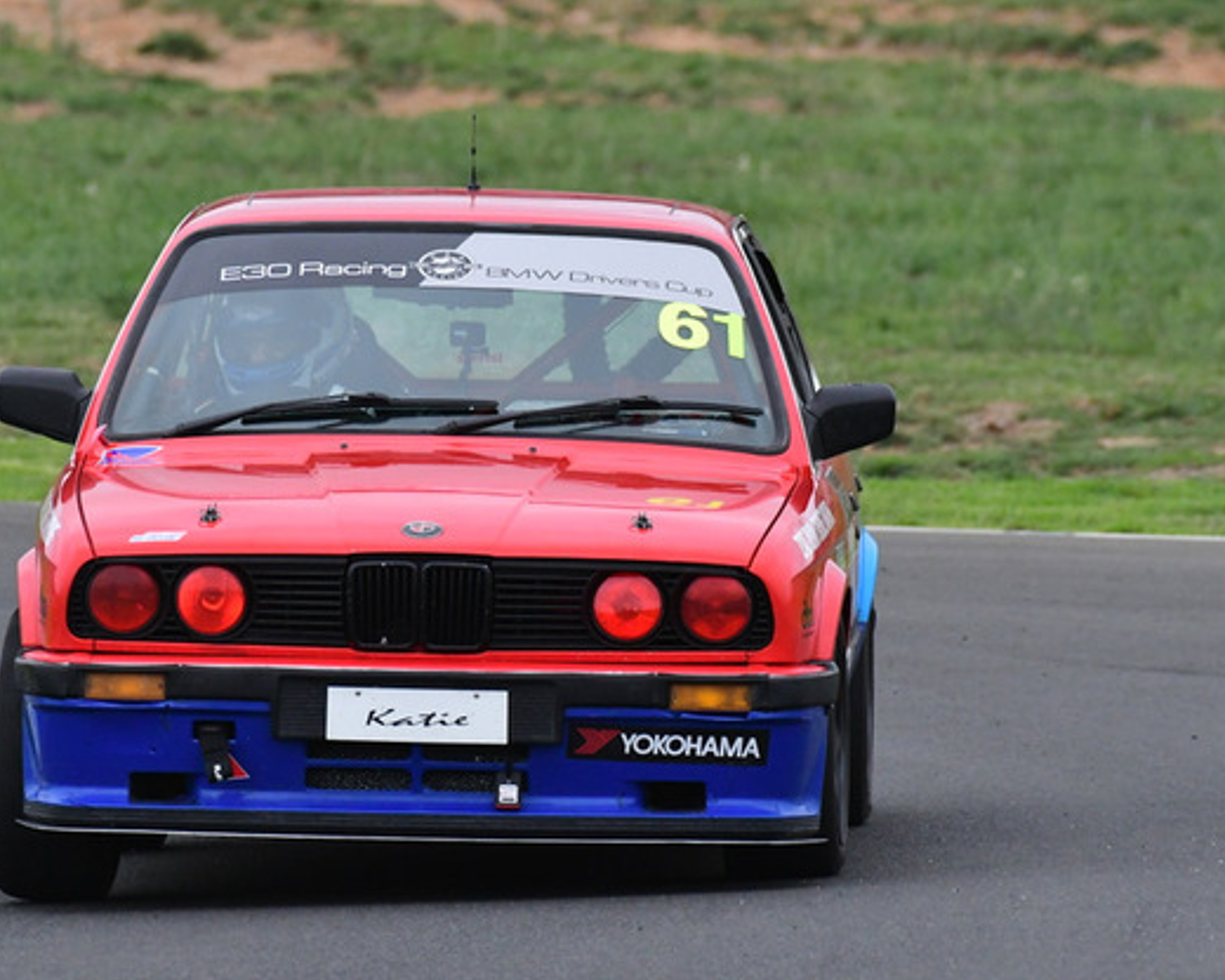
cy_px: 403
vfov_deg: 1.4
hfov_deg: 1.8
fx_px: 39301
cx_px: 382
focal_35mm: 1084
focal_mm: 500
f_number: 9
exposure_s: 1/640
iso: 2000
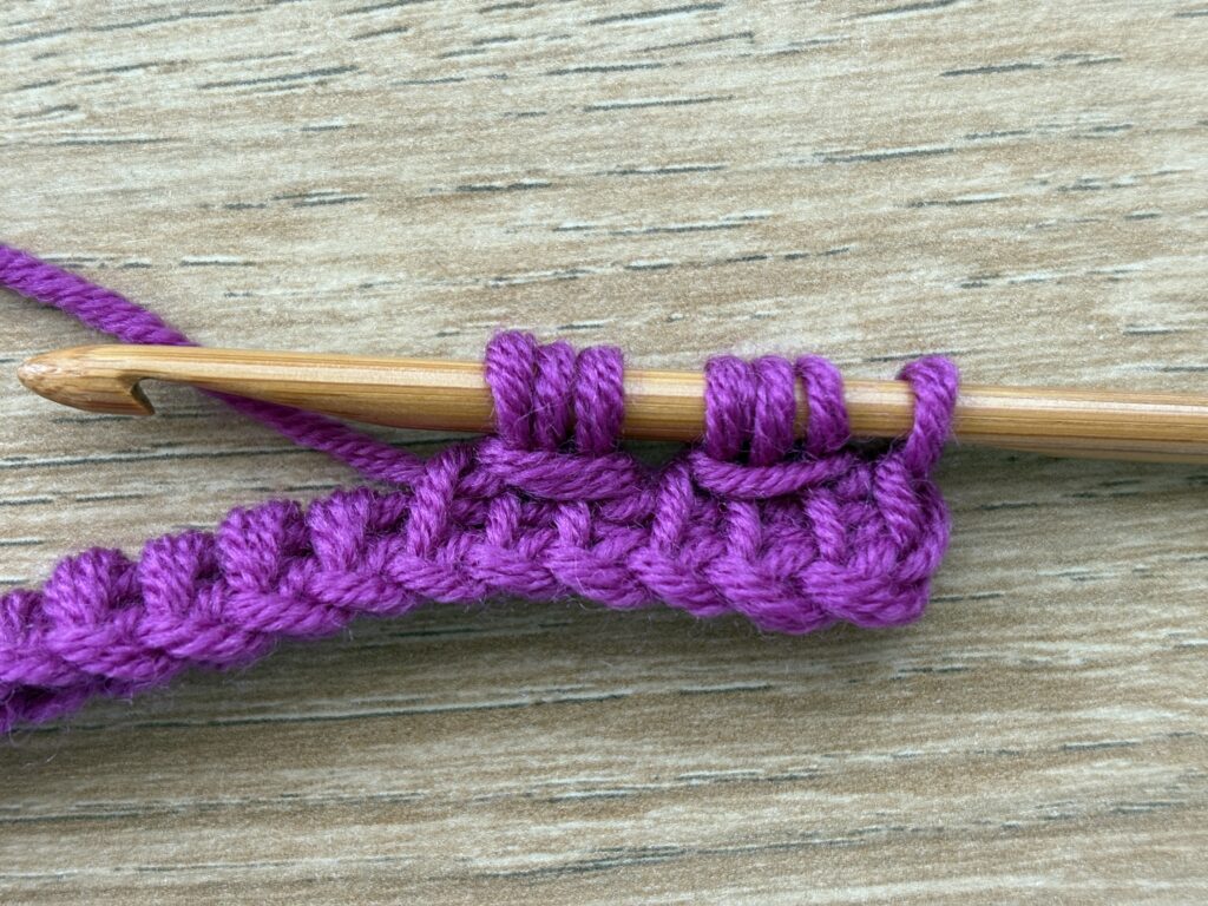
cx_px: 604
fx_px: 1815
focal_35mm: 52
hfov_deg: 36.8
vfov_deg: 28.0
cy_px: 453
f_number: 1.6
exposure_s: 1/55
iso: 160
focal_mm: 5.96
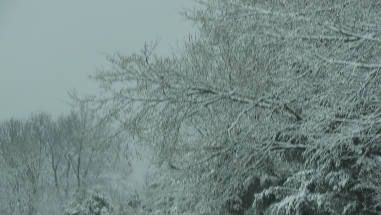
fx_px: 3647
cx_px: 191
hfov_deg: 6.0
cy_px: 114
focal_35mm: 361
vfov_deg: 3.4
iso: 100
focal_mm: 59.1
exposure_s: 1/200
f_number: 5.5
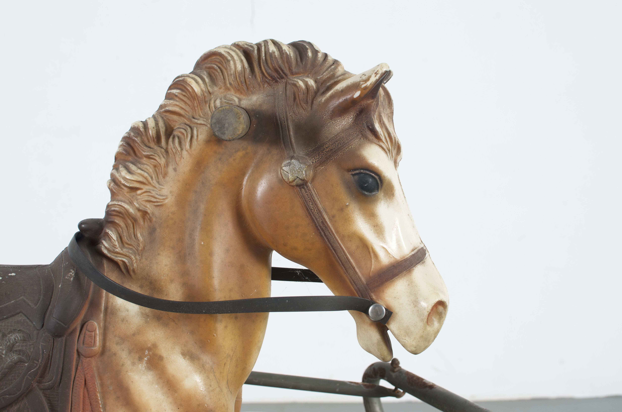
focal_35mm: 52
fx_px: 905
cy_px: 206
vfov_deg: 25.6
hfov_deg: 37.9
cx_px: 311
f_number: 6.3
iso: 100
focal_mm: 35
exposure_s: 1/125
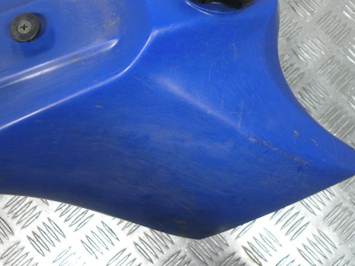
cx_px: 115
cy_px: 83
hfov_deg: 39.9
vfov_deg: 30.6
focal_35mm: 47
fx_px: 482
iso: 70
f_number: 2.8
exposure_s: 1/72
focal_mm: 4.7
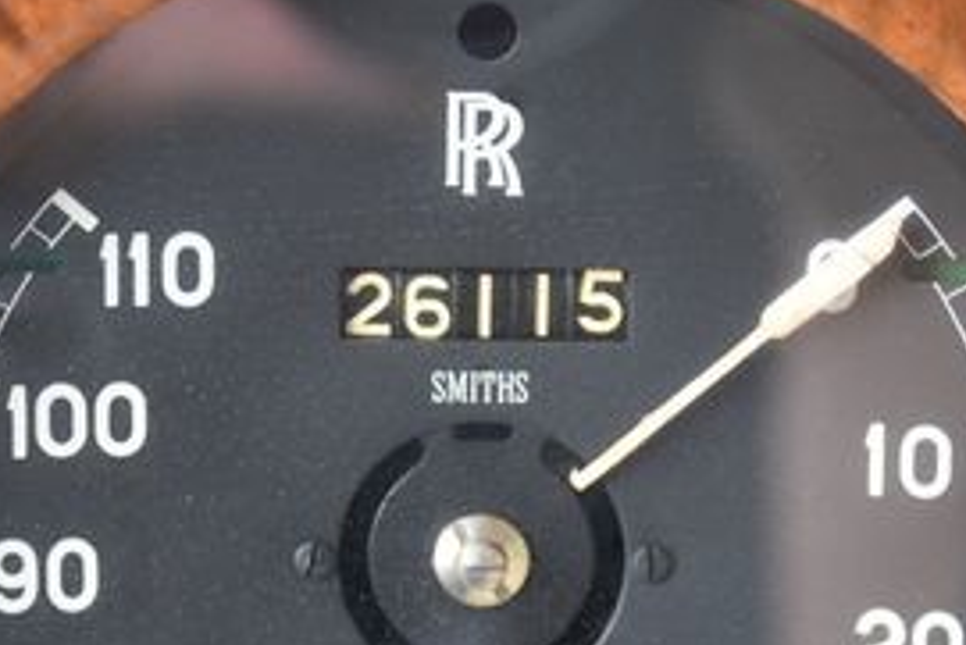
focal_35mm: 159
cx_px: 581
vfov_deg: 8.6
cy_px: 517
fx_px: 4273
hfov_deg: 12.9
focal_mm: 45
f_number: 4.5
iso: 800
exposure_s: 1/80
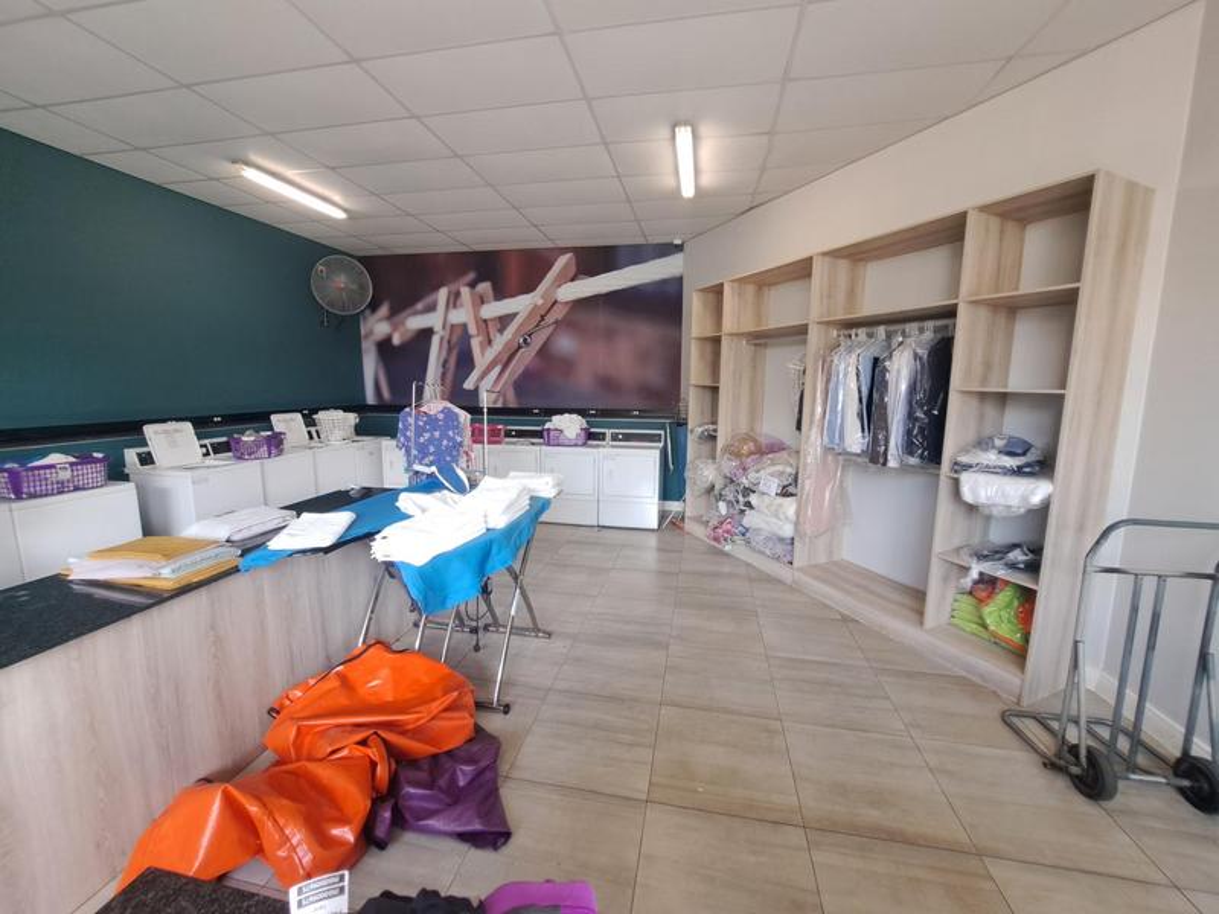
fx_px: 458
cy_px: 457
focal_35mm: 13
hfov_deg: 106.2
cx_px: 610
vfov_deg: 89.9
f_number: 2.2
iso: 160
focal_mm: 1.74
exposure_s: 1/50
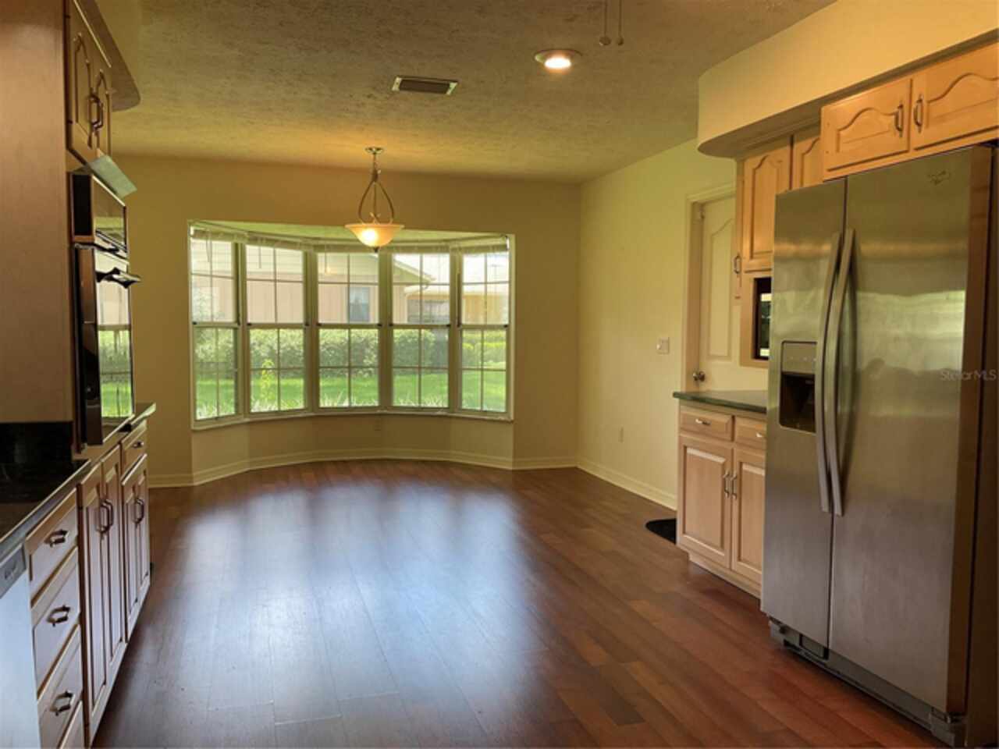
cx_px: 500
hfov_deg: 61.7
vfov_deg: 48.2
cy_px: 374
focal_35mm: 29
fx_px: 837
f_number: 1.8
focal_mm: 3
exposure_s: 1/120
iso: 50
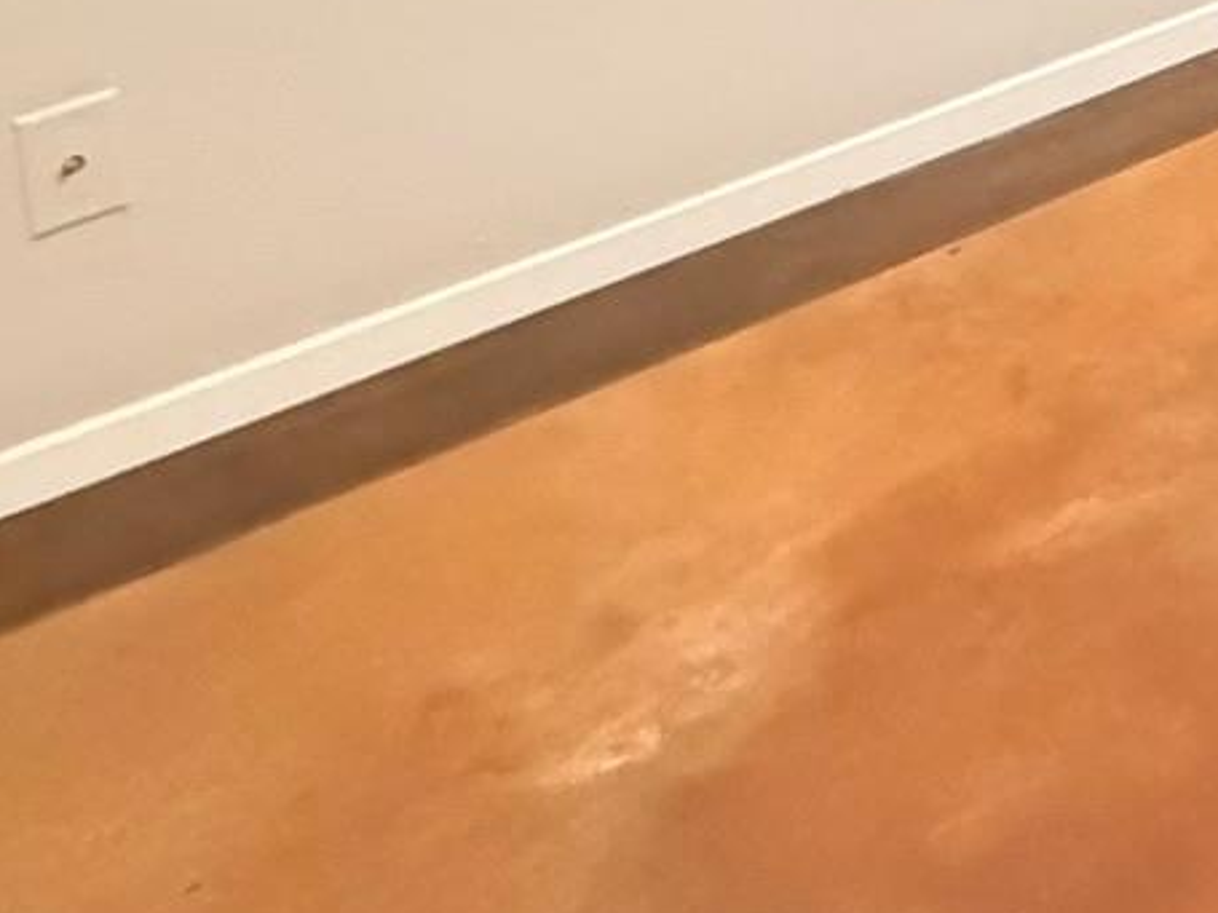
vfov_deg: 17.2
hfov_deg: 21.4
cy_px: -894
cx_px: 2139
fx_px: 2216
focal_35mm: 63
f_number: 2.2
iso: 1250
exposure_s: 1/40
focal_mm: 2.22
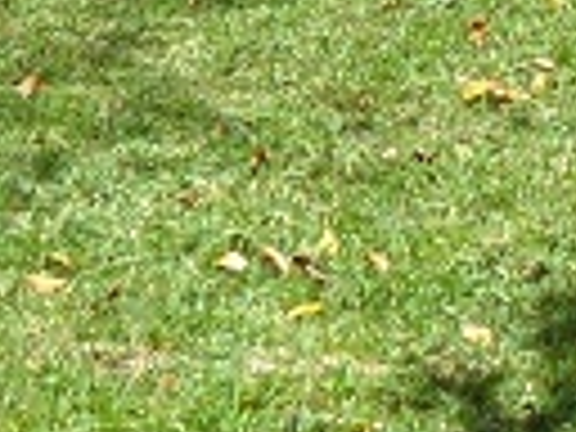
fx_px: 3112
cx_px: 1296
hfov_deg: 9.6
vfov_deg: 7.0
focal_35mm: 187
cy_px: -950
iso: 80
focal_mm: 3.9
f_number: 4.6
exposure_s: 1/250
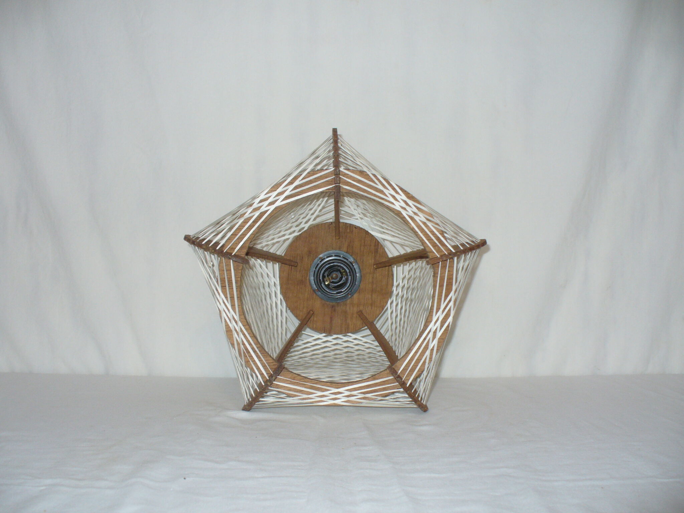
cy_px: 256
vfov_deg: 38.7
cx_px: 342
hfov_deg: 50.1
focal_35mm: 37
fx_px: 731
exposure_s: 1/8
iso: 100
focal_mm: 6.1
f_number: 2.8
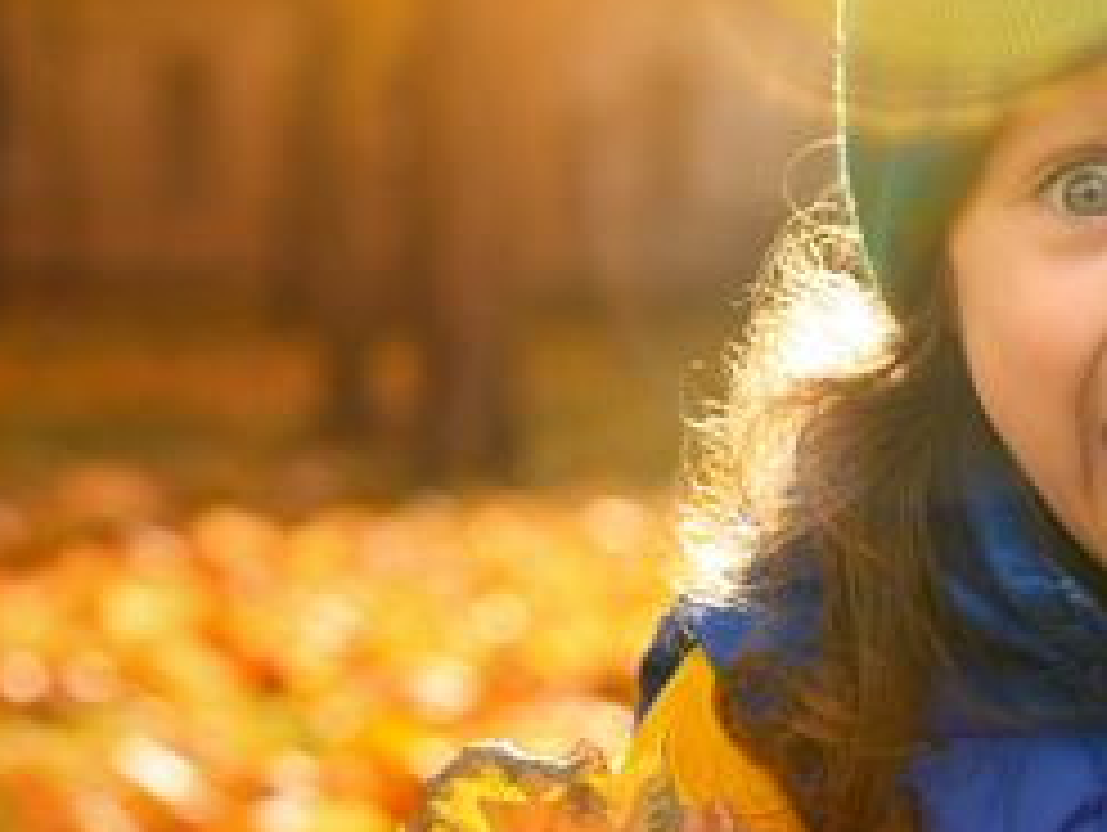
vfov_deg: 11.2
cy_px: 819
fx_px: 4193
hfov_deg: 15.0
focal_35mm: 131
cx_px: 824
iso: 100
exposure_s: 1/320
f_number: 2.8
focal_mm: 42
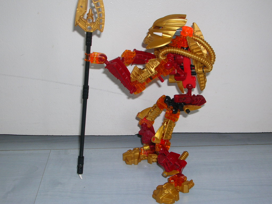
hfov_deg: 35.5
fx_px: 424
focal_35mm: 54
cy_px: 102
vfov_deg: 27.0
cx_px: 136
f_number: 3.4
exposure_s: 1/60.1
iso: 50
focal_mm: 9.1
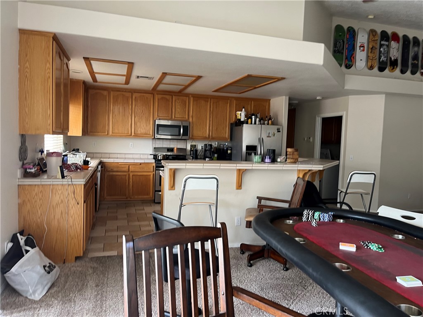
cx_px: 212
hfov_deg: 67.3
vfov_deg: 53.1
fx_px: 318
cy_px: 158
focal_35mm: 26
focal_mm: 5.1
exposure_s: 1/79
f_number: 1.6
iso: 125
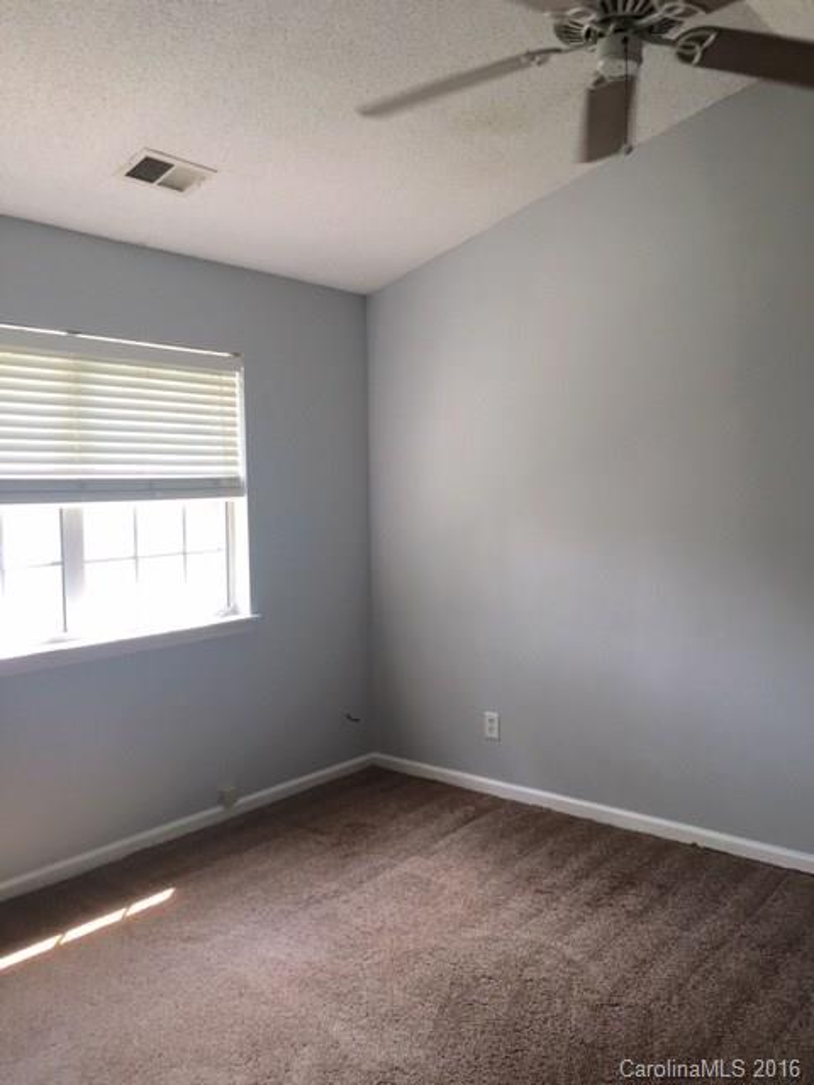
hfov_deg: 48.2
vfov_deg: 61.7
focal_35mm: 29
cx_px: 407
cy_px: 542
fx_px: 909
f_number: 2.2
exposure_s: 1/40
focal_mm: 4.15
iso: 25
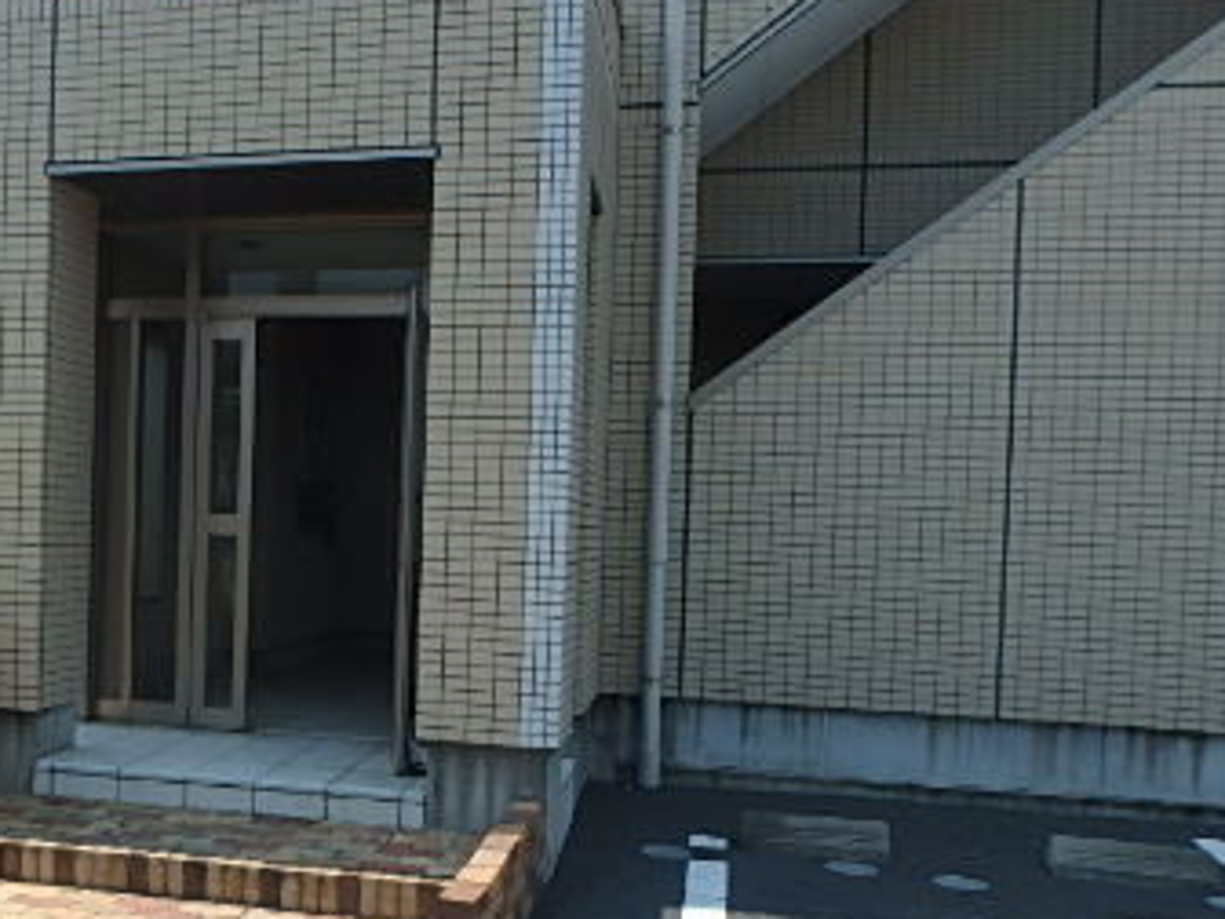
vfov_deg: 35.7
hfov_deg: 44.8
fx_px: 1416
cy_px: 591
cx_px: 270
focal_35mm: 40
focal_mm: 3.7
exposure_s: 1/400
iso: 125
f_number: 6
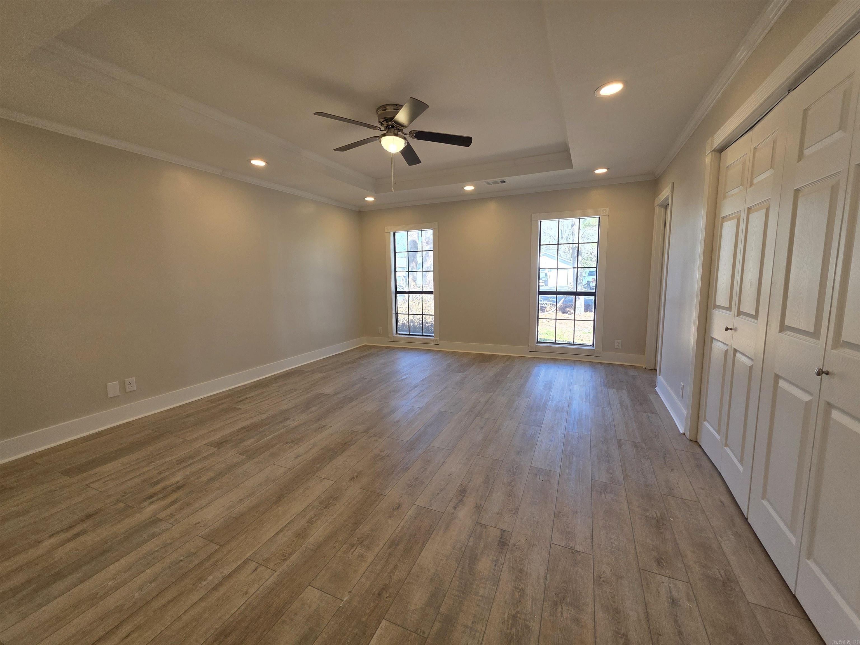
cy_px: 322
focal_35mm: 13
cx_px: 430
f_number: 1.9
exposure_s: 1/120
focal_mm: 2.2
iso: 80
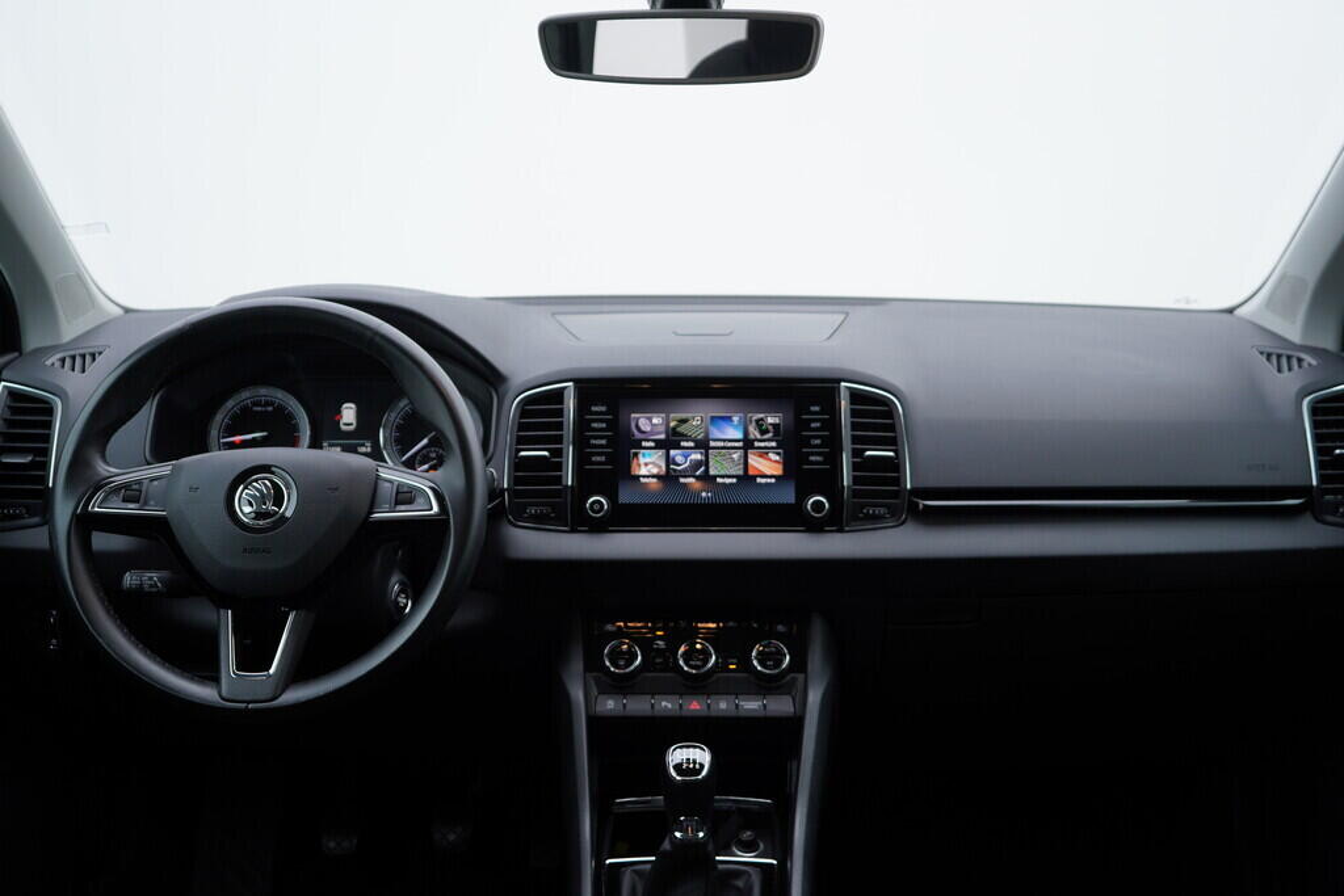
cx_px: 672
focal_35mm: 36
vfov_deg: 36.9
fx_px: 1344
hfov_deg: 53.1
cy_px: 448
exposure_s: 1/60
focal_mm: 24
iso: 125
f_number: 3.5
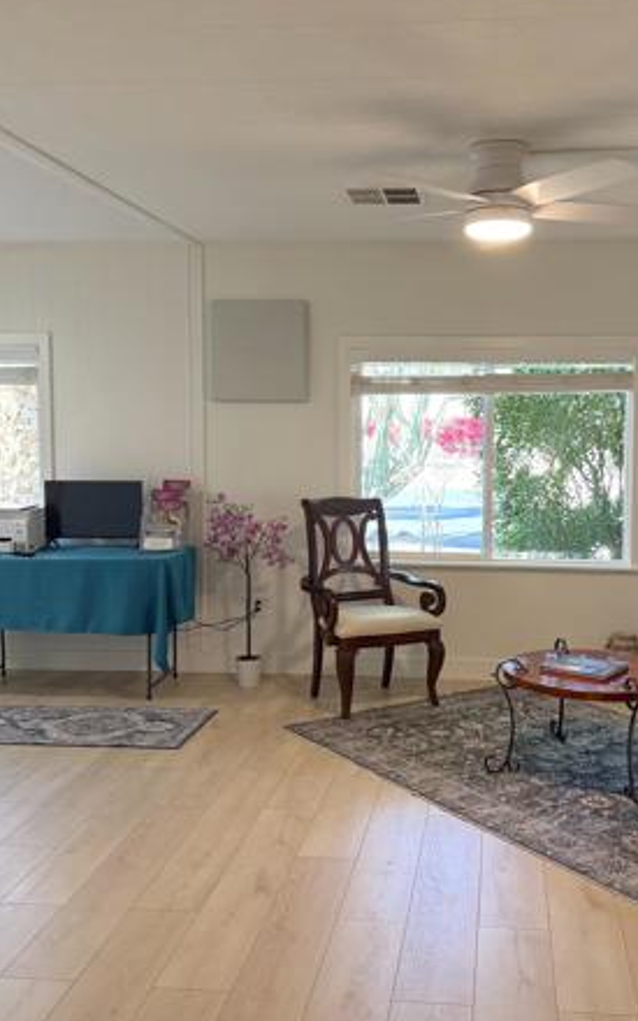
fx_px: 1029
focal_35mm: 37
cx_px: 406
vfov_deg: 52.7
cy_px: 485
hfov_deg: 34.2
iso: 200
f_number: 1.78
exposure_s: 1/120
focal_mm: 6.76
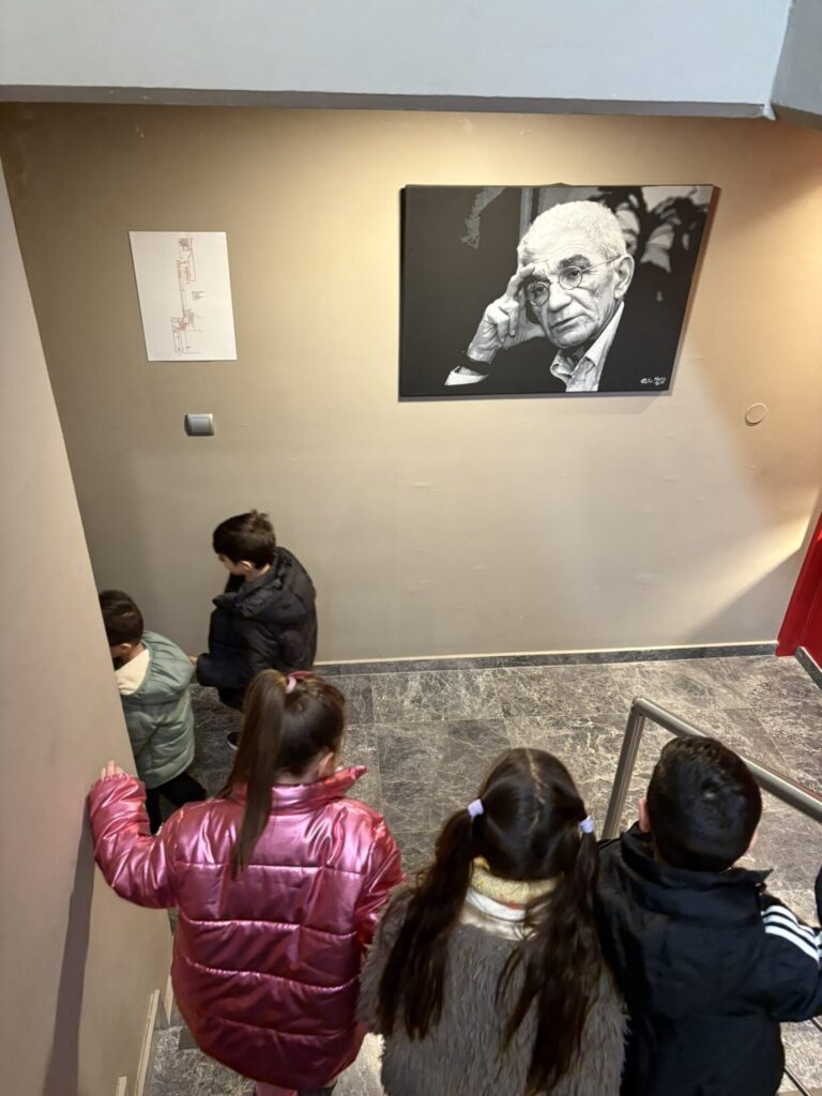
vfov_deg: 67.3
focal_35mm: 26
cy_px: 548
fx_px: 823
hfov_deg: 53.1
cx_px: 411
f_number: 1.6
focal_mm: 5.96
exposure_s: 1/50
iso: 400
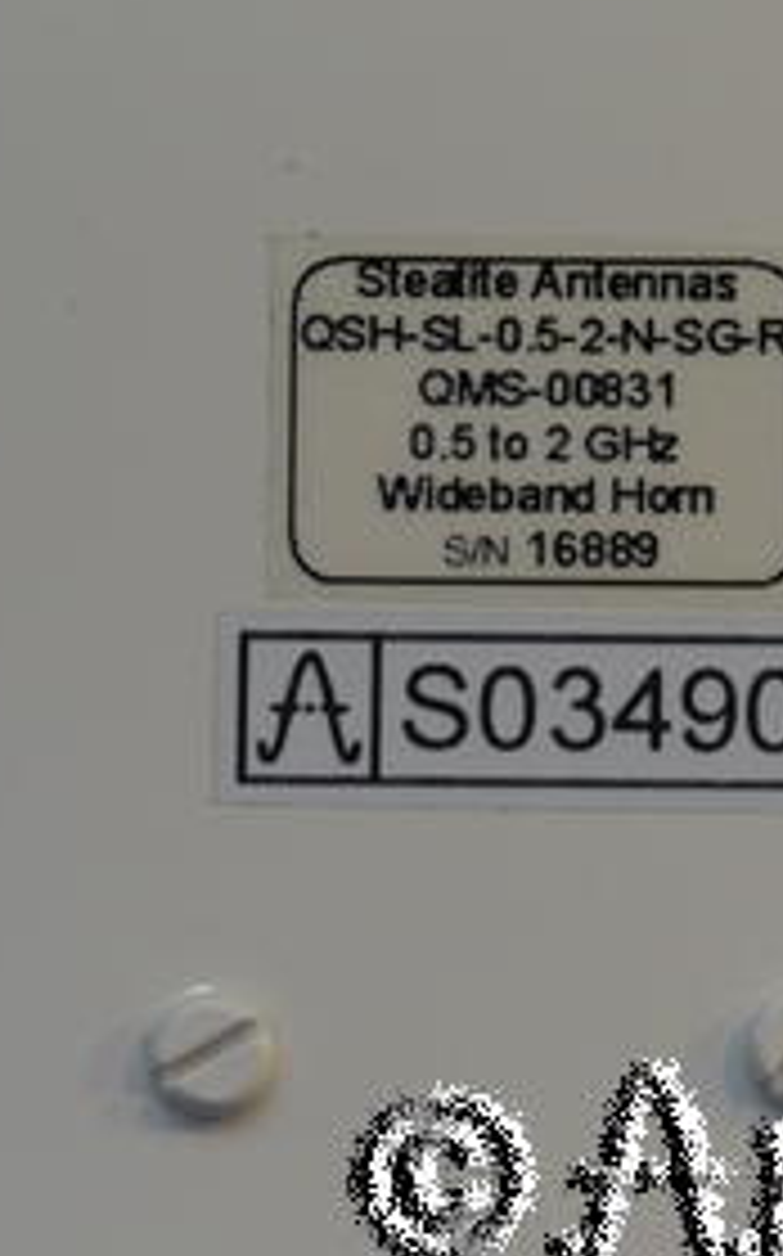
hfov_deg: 3.1
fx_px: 14567
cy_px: 639
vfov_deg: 4.9
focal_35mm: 426
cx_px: 544
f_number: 7.1
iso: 400
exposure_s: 1/60
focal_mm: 140
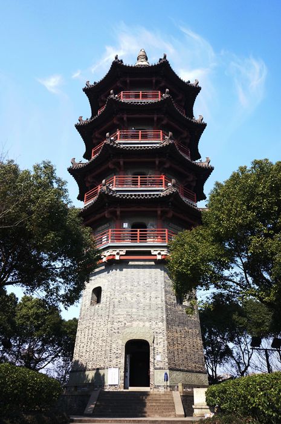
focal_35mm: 32
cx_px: 140
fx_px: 370
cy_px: 212
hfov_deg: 41.6
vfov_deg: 59.5
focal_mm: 21
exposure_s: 1/2000
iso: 800
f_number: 4
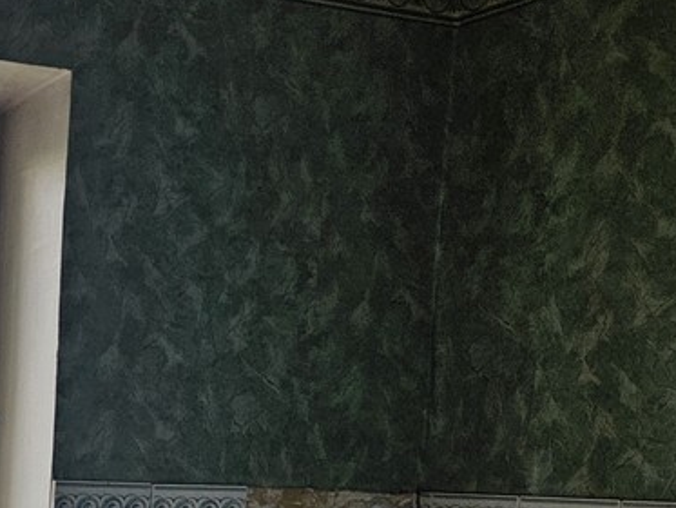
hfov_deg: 23.1
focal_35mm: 74
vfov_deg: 18.9
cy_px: 601
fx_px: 1446
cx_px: -223
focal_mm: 5.4
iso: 80
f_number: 1.8
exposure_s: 1/190
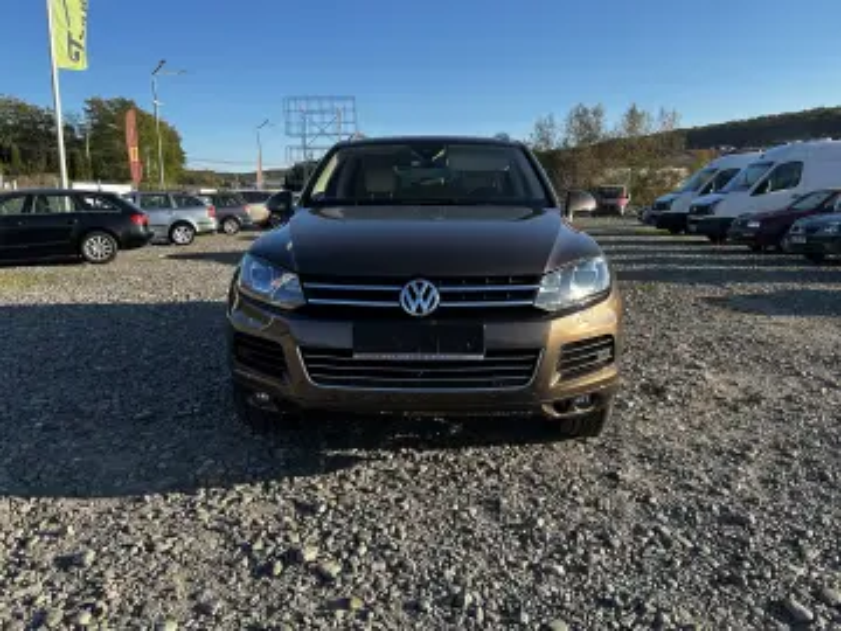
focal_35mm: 26
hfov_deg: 67.3
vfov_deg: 53.1
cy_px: 316
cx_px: 420
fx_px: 632
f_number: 1.5
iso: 50
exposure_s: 1/1377
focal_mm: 5.7
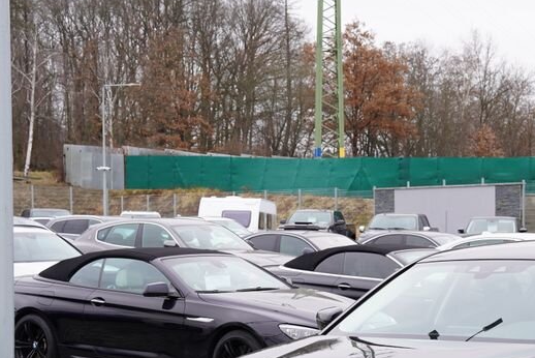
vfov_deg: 15.9
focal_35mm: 85
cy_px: 311
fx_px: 1264
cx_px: 445
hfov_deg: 23.5
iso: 100
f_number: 5.6
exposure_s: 1/80
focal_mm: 43
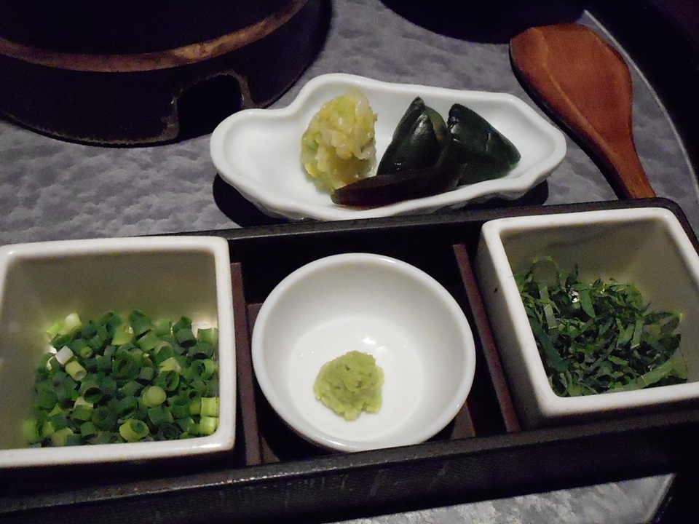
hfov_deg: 47.9
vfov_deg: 36.8
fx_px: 788
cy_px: 262
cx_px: 350
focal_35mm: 39
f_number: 4.5
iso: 3200
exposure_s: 1/500
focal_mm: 6.9
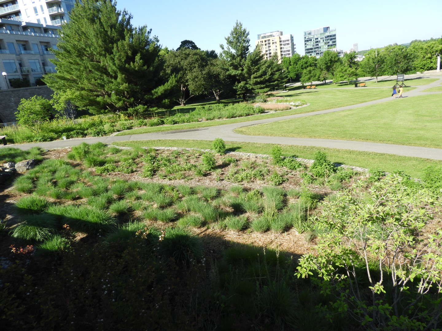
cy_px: 166
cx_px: 221
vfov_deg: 56.8
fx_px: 306
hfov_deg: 71.6
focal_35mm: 24
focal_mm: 4.3
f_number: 3.3
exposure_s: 1/640
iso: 100
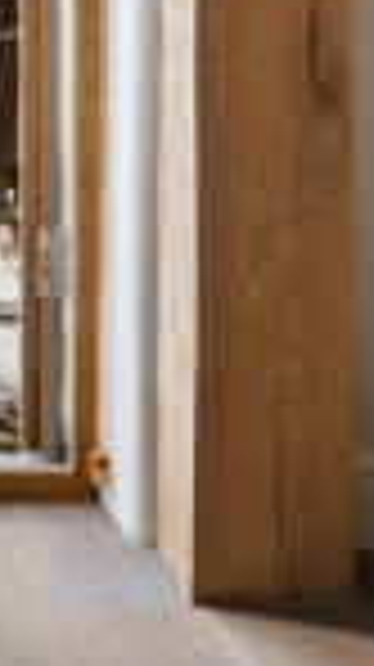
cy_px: -326
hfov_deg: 9.5
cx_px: -455
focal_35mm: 116
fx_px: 2050
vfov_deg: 16.8
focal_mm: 16
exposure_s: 1/3
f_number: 9
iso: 160
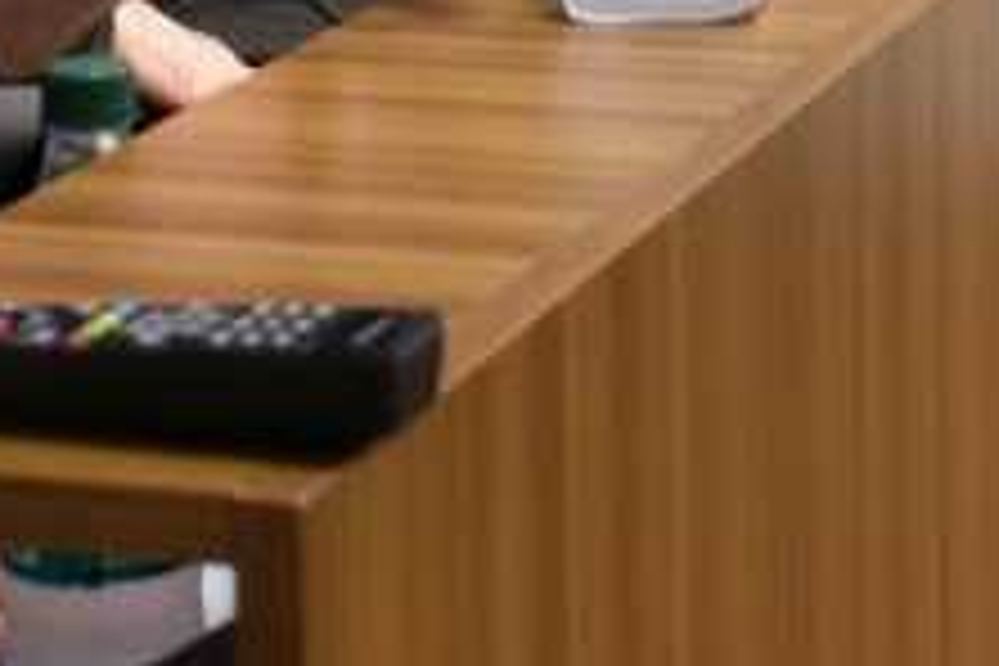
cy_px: -664
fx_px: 4606
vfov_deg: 7.9
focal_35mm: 166
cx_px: 306
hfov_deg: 12.4
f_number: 4.5
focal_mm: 24
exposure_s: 1/80
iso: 800
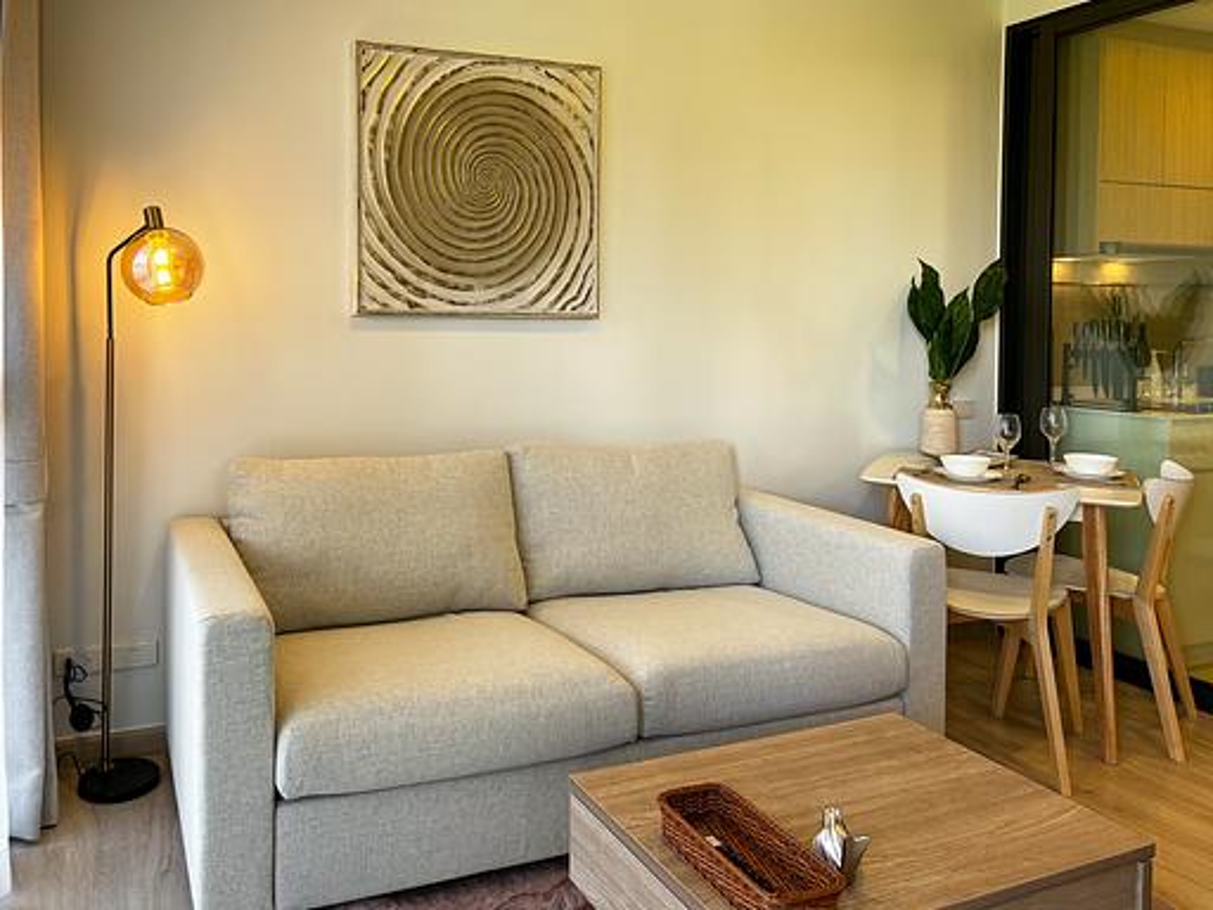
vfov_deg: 53.1
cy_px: 455
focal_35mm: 26
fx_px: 911
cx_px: 606
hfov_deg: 67.3
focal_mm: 5.7
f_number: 1.5
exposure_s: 1/120
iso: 64
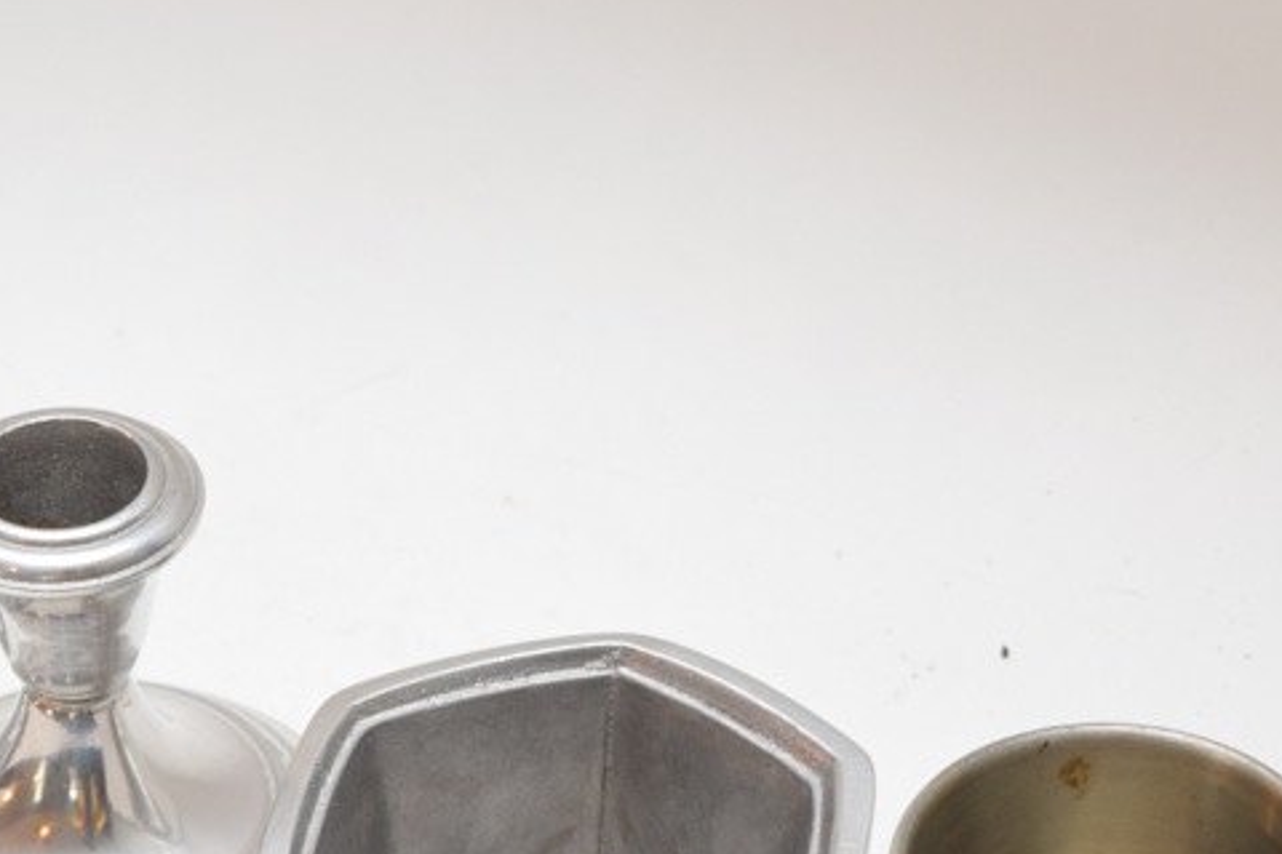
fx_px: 6126
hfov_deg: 11.9
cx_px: 331
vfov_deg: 8.0
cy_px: 703
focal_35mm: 172
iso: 1000
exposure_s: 1/60
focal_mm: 55
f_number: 5.6
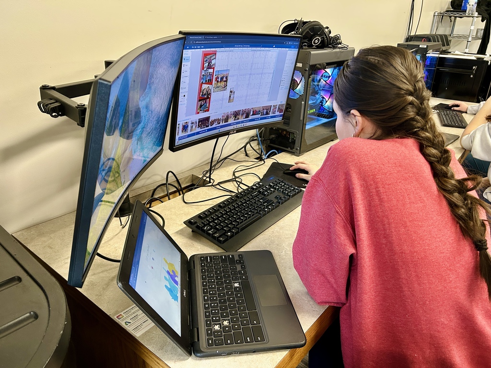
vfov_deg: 53.1
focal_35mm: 26
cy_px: 184
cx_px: 246
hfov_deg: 67.3
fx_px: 369
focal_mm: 5.7
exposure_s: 1/60
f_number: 1.5
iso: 250
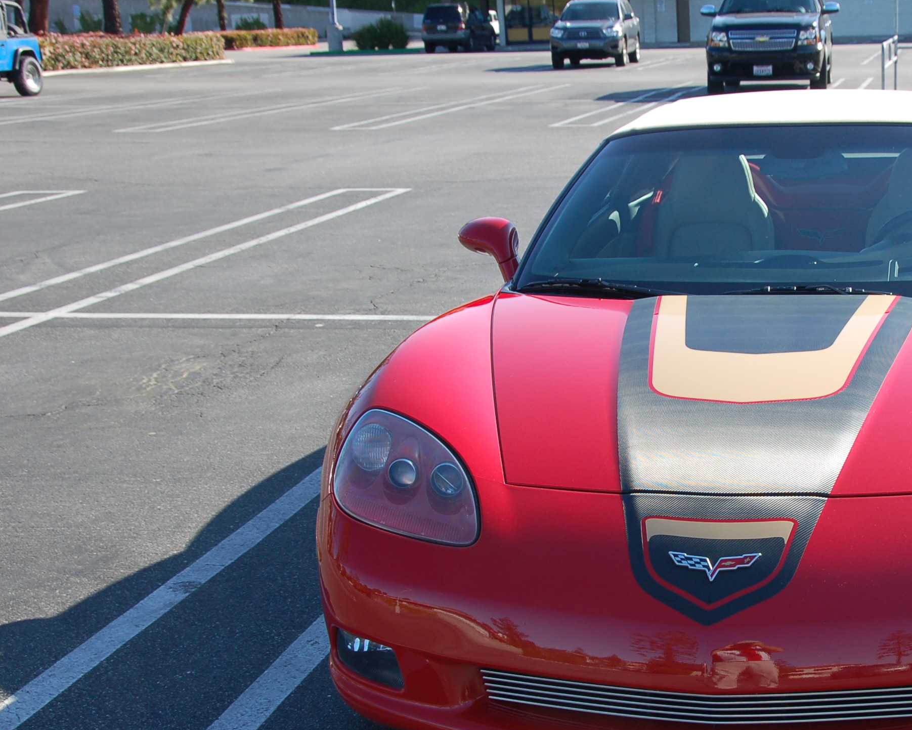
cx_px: 704
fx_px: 1647
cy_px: 438
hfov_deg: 30.3
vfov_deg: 24.9
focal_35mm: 61
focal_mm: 26
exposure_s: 1/200
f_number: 8
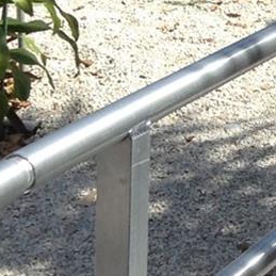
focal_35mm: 180
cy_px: -20
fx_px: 1624
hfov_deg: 9.0
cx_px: 582
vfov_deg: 9.6
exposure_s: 1/1136
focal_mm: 3.3
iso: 25
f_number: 2.4
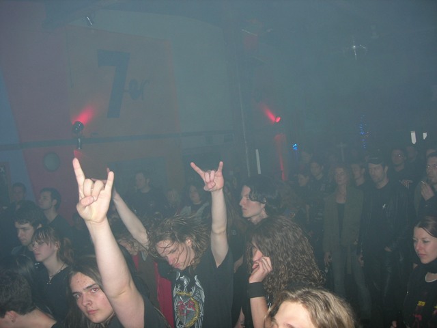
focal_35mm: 38
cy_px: 164
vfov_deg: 37.7
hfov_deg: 49.0
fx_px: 480
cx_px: 218
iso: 64
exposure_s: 1/60.1
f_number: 2.8
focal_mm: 7.8
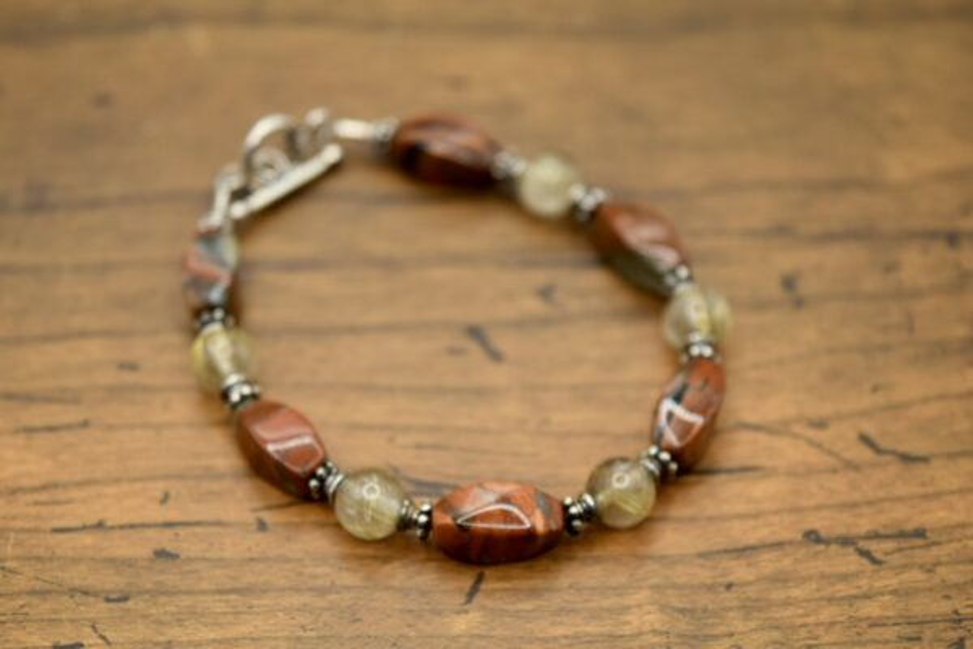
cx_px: 486
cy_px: 324
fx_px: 2230
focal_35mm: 82
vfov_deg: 16.6
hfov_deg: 24.6
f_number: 5.6
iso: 400
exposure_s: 1/125
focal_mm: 55
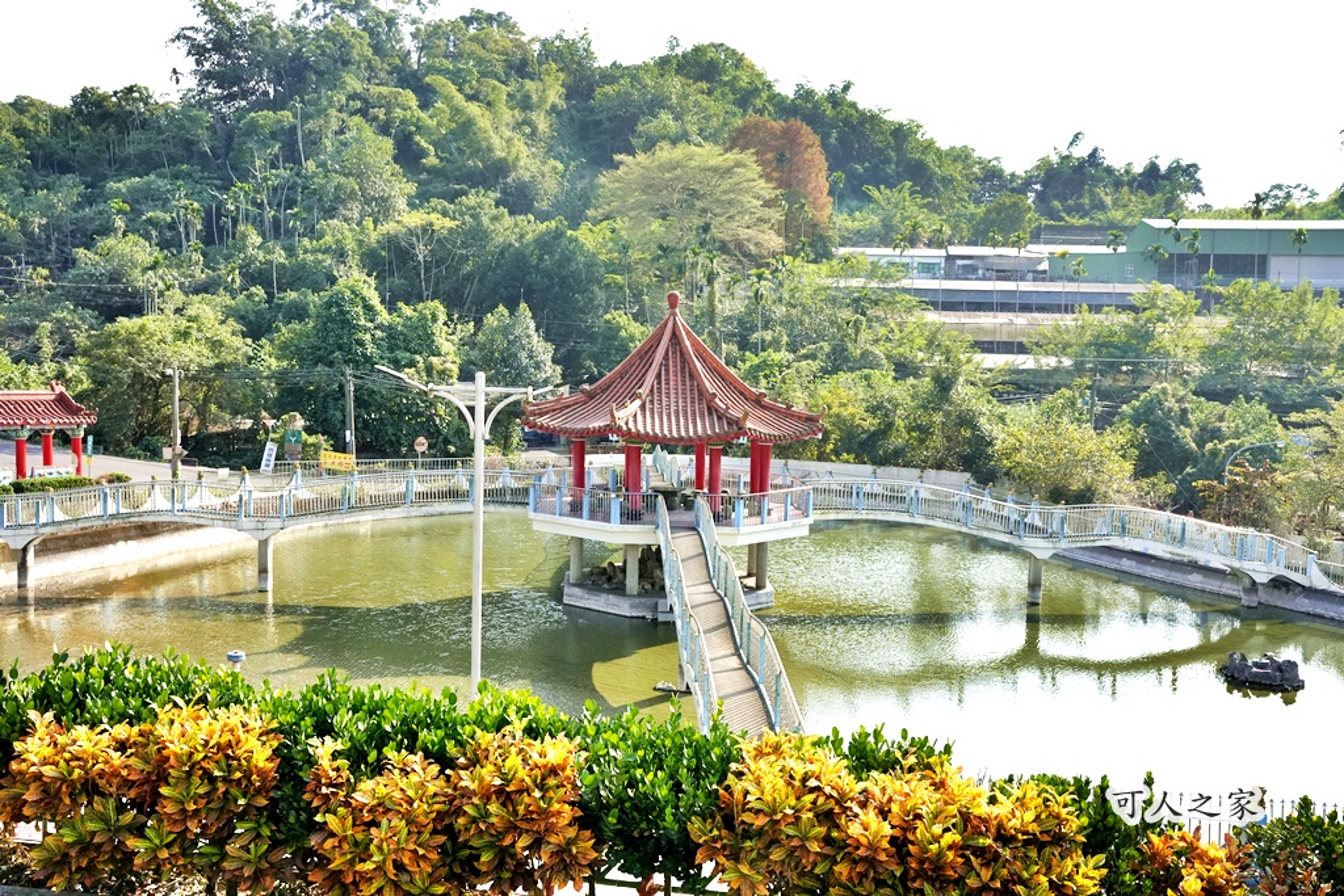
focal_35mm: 37
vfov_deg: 36.2
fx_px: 1370
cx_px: 672
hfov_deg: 52.2
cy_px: 448
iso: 4000
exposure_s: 1/3200
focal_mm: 36.7
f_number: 9
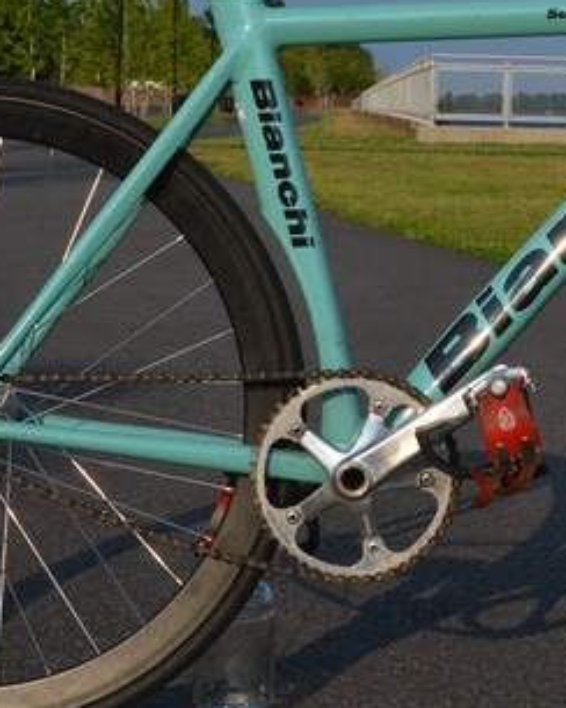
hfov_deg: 14.7
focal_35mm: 104
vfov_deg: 18.2
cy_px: 80
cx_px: 485
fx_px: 2178
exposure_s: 1/250
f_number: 8
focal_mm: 24
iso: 100
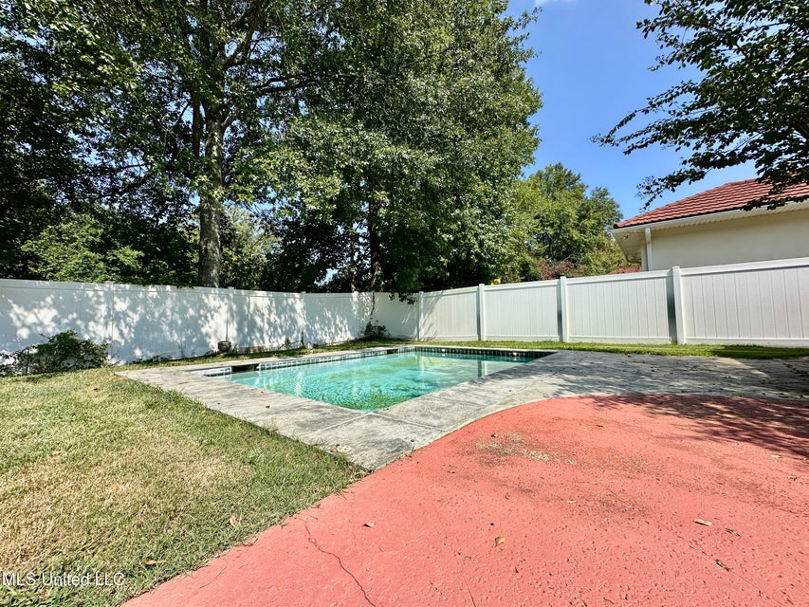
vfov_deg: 85.7
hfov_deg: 102.1
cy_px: 304
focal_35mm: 14
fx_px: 327
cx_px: 404
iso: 50
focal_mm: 2.22
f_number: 2.2
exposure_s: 1/1855
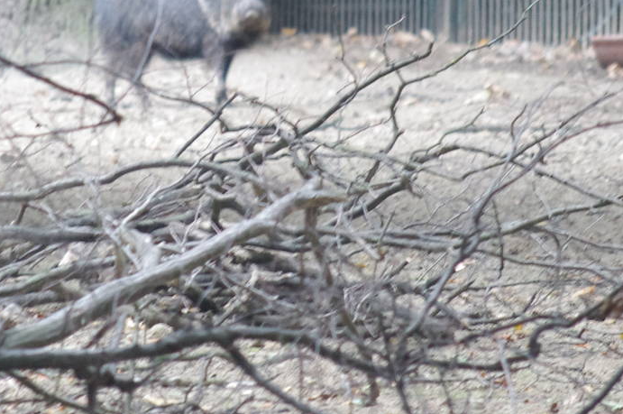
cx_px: 164
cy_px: 30
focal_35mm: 625
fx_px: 10803
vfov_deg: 2.2
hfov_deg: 3.3
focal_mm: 180
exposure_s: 1/30
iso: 1600
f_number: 5.6
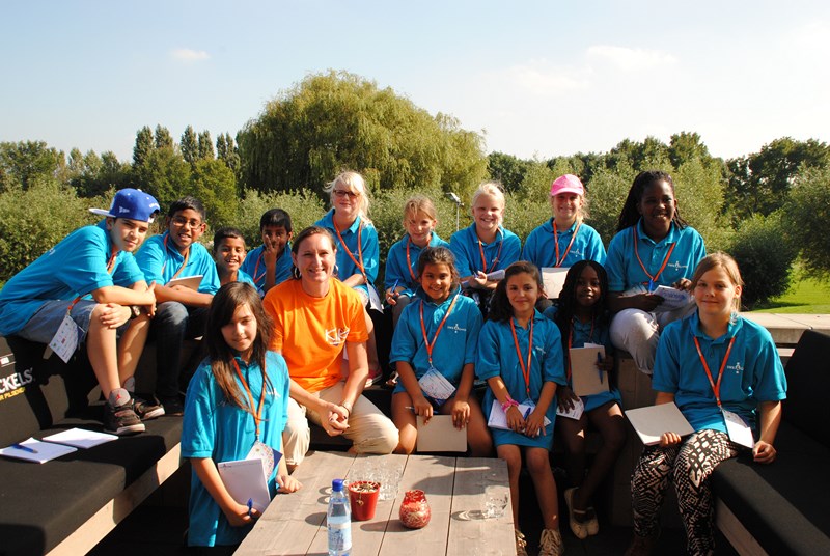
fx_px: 762
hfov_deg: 57.2
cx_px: 415
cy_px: 278
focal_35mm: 33
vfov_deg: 40.1
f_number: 10
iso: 400
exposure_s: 1/400
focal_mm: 22
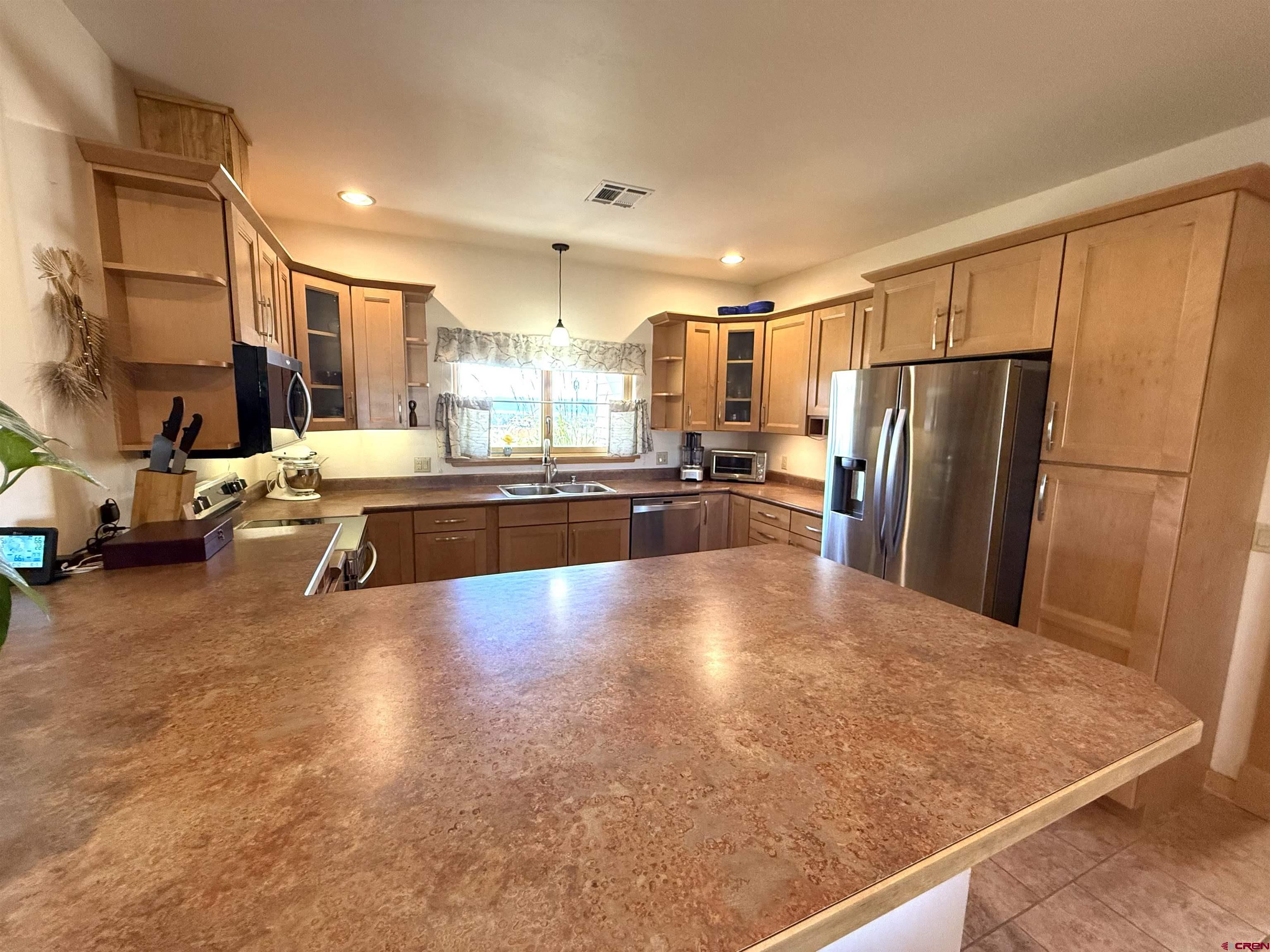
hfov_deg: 102.1
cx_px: 635
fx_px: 514
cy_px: 476
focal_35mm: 14
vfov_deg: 85.7
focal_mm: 2.22
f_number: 2.2
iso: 320
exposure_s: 1/120
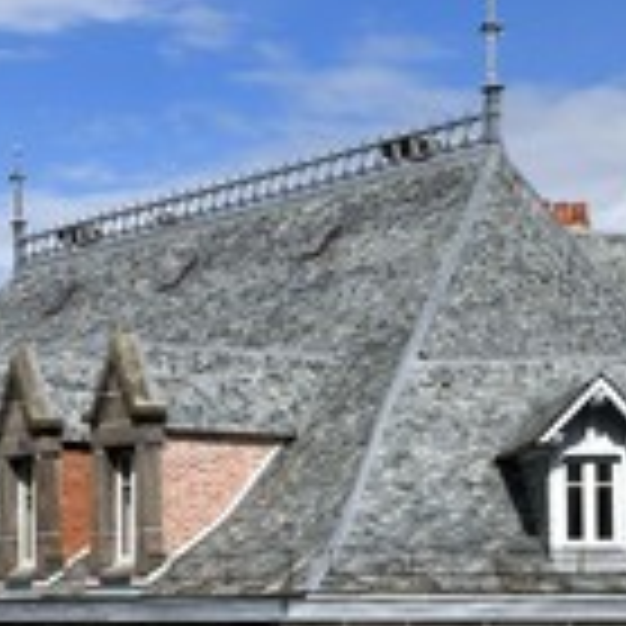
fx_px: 2414
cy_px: 576
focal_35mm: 118
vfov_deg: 14.6
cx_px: -279
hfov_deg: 14.0
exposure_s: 1/250
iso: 200
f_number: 14
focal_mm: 46
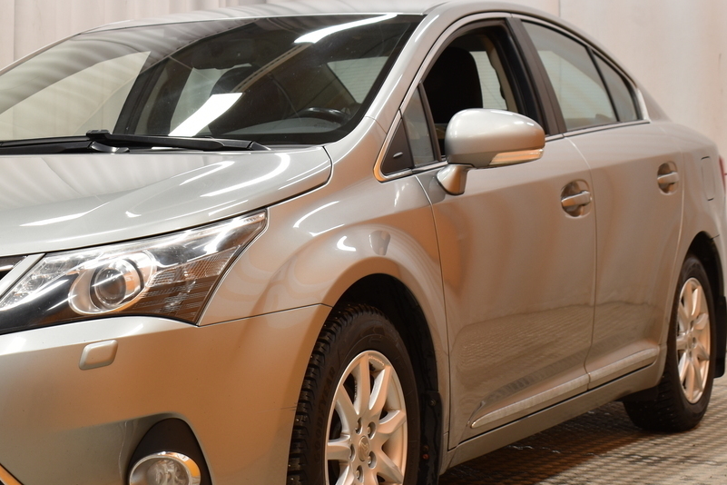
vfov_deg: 15.0
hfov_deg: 22.1
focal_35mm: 91
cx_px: 169
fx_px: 1838
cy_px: 255
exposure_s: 1/6
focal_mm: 30
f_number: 6.3
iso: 100
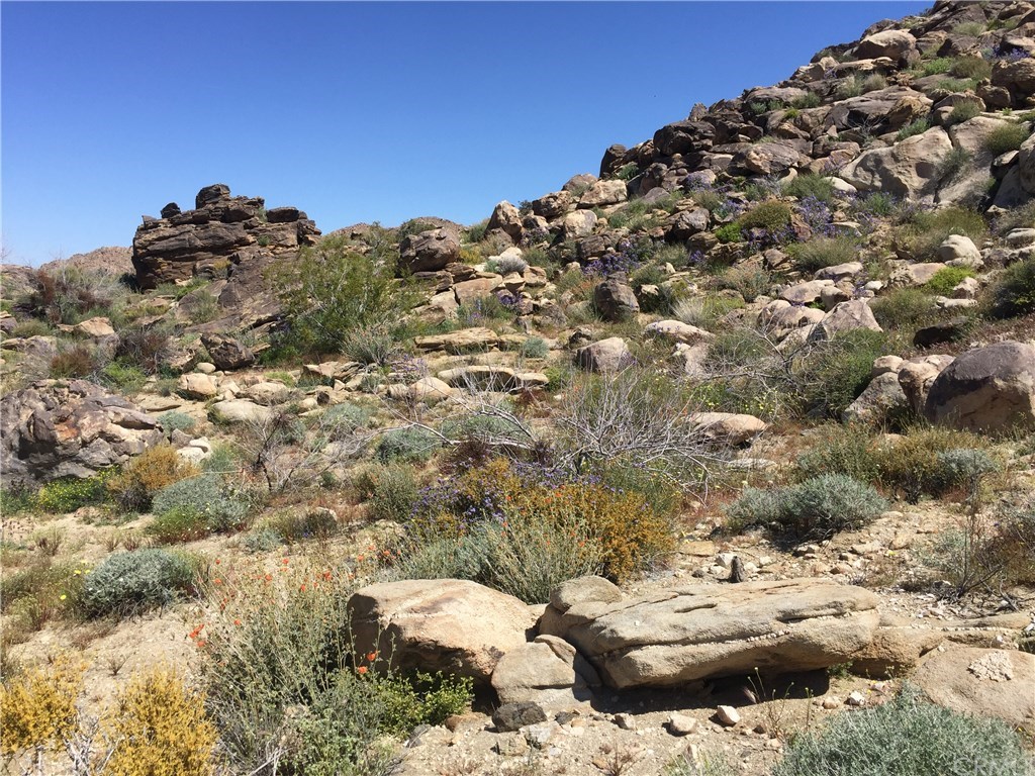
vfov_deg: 48.2
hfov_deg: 61.7
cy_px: 388
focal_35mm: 29
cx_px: 518
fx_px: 867
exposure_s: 1/2326
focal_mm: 4.15
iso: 32
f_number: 2.2
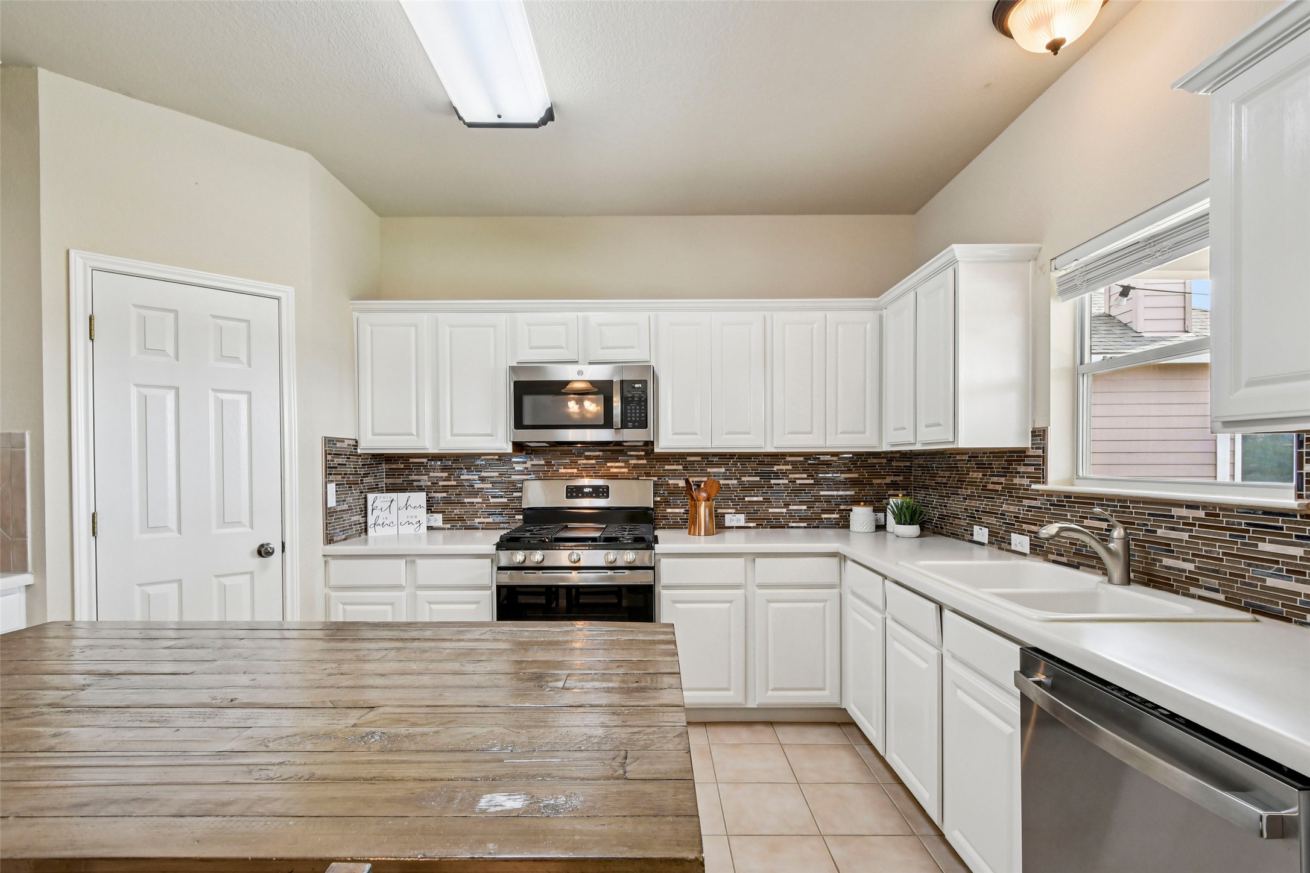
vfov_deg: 77.3
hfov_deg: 100.4
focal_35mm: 15
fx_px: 546
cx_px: 655
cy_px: 436
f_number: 8
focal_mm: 10
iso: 400
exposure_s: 1/40
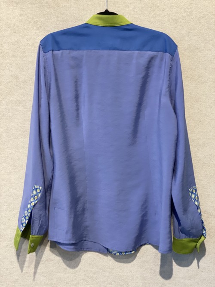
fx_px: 431
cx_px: 108
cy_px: 144
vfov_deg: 36.8
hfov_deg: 28.0
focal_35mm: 52
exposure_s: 1/100
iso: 160
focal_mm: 6
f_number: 2
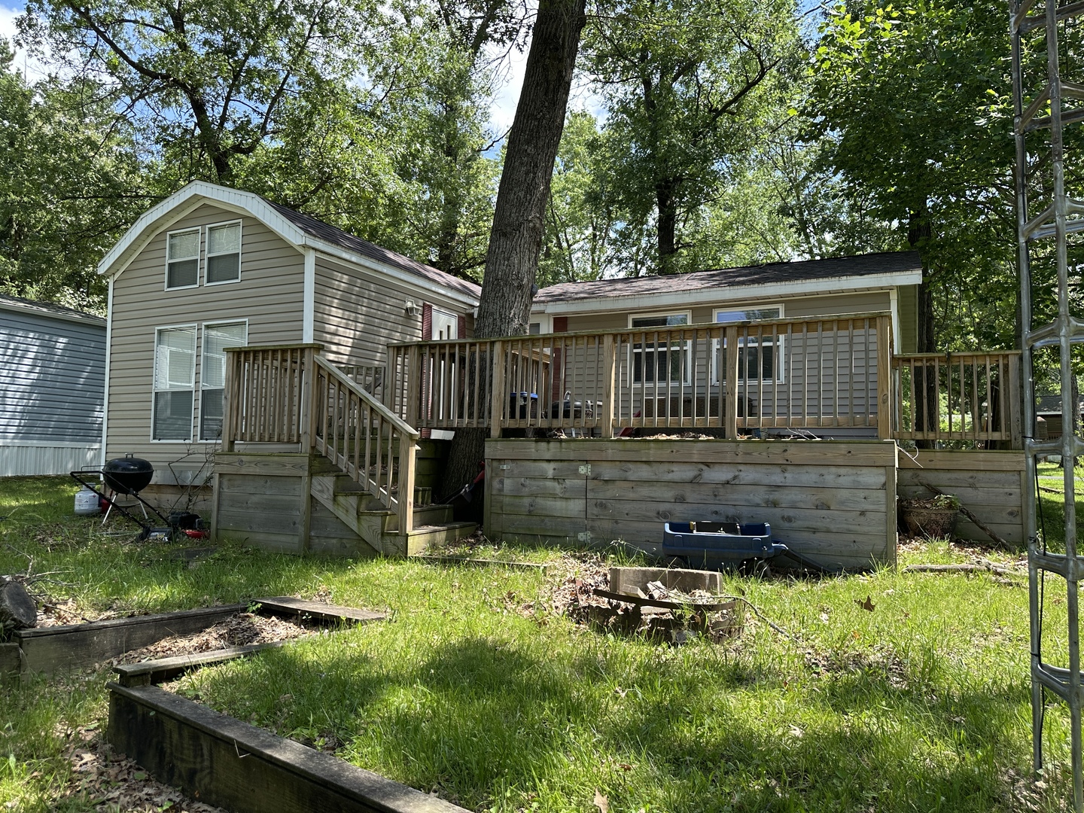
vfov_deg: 56.8
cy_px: 406
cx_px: 542
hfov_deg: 71.6
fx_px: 752
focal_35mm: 24
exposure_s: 1/943
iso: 80
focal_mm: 6.86
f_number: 1.78
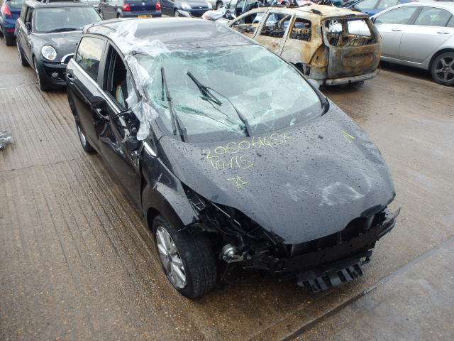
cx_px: 227
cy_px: 170
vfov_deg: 49.7
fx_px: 367
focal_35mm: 28
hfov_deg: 63.4
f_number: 3.9
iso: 200
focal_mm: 5
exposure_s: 1/250
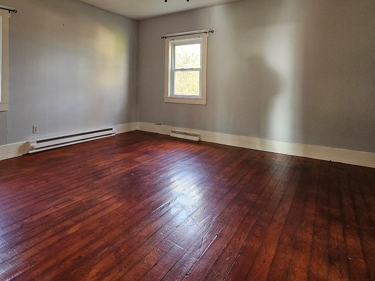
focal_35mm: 21
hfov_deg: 77.1
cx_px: 133
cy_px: 85
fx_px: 227
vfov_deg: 61.3
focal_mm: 2.2
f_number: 2.2
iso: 320
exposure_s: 1/60
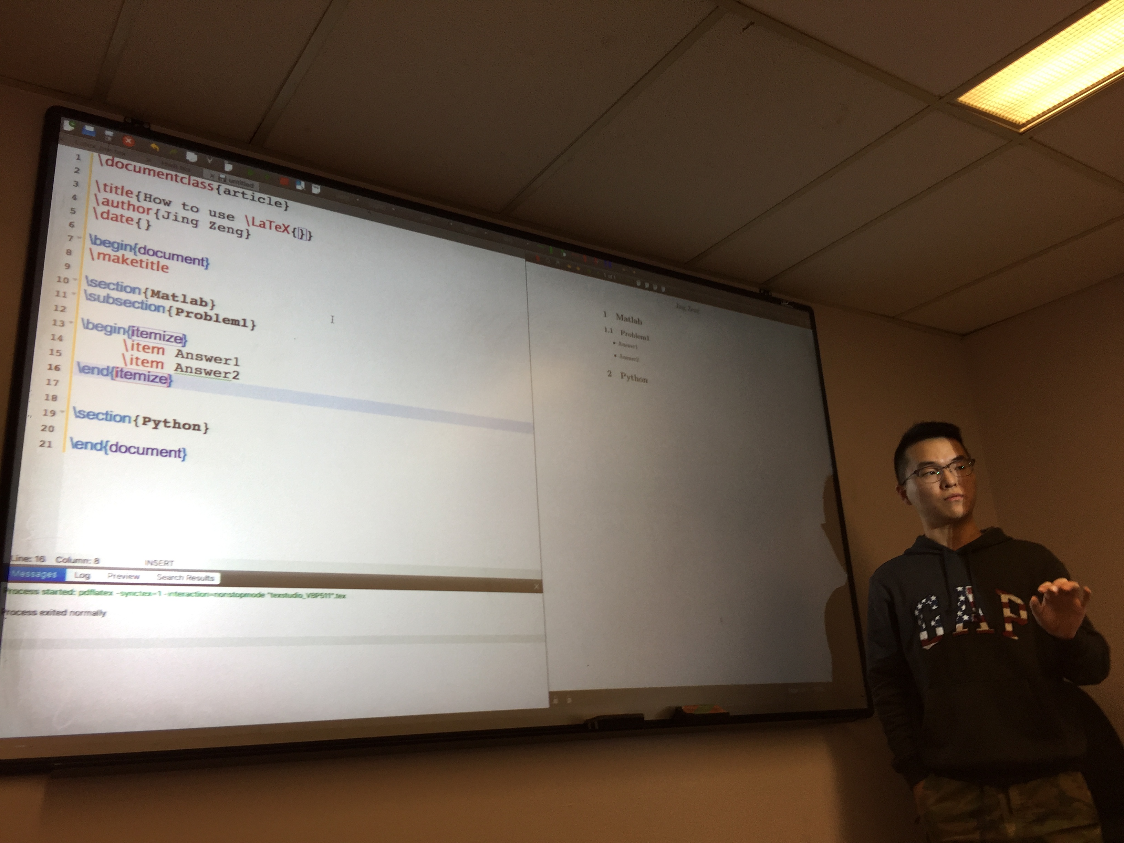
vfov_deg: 48.2
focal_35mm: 29
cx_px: 562
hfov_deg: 61.7
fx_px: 942
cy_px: 422
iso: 32
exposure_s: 1/40
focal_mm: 4.15
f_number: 2.2
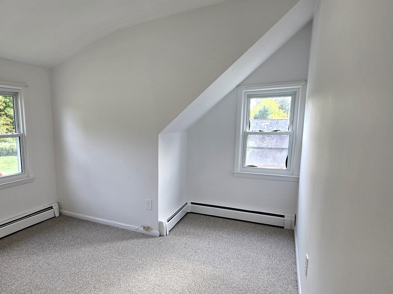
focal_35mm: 21
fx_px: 238
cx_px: 118
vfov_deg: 63.2
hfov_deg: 75.4
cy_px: 167
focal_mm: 2.2
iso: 64
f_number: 2.2
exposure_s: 1/60
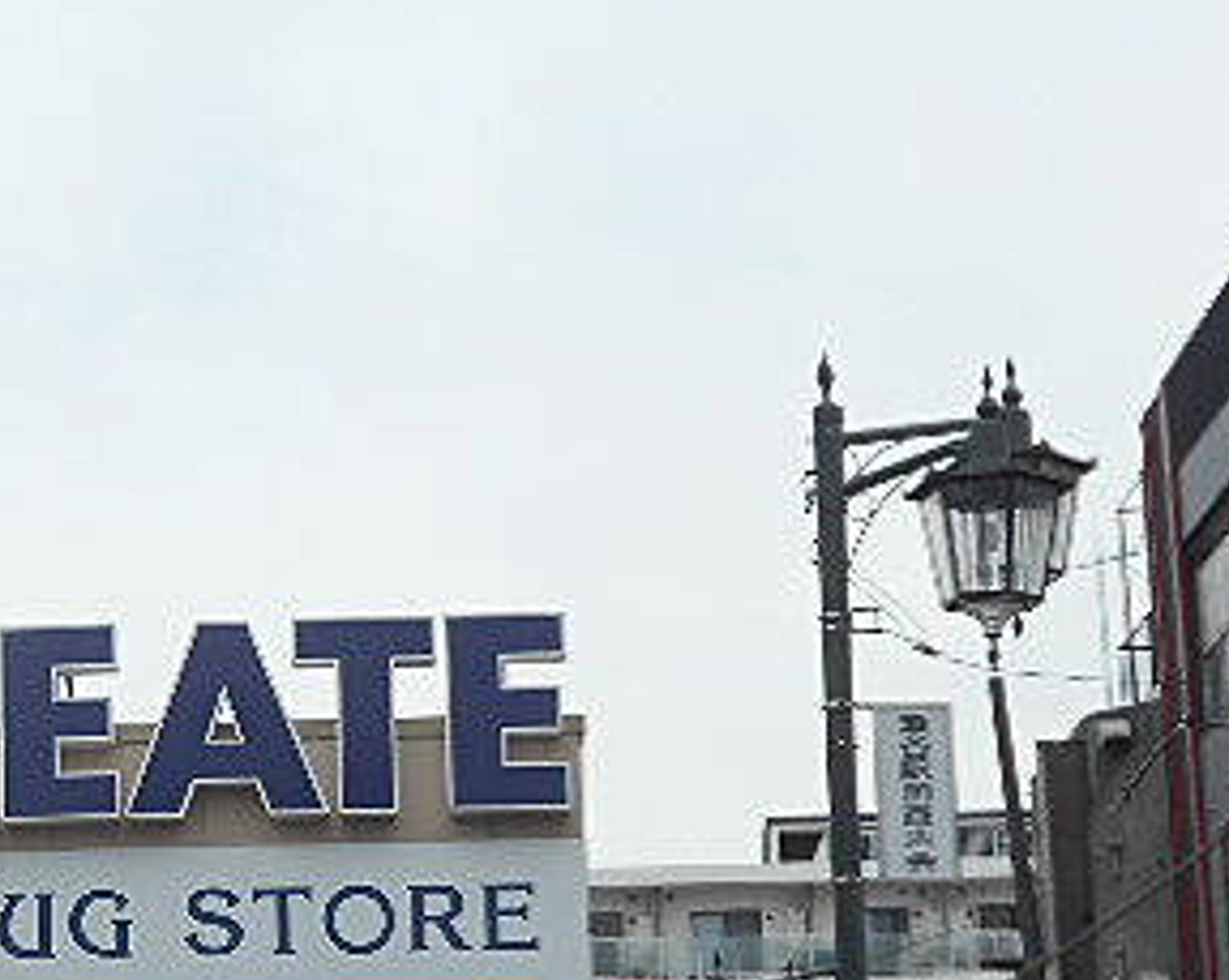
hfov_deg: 17.1
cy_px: 663
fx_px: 3961
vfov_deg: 14.1
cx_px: -77
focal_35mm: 109
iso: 80
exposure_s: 1/320
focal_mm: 8.8
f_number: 4.5
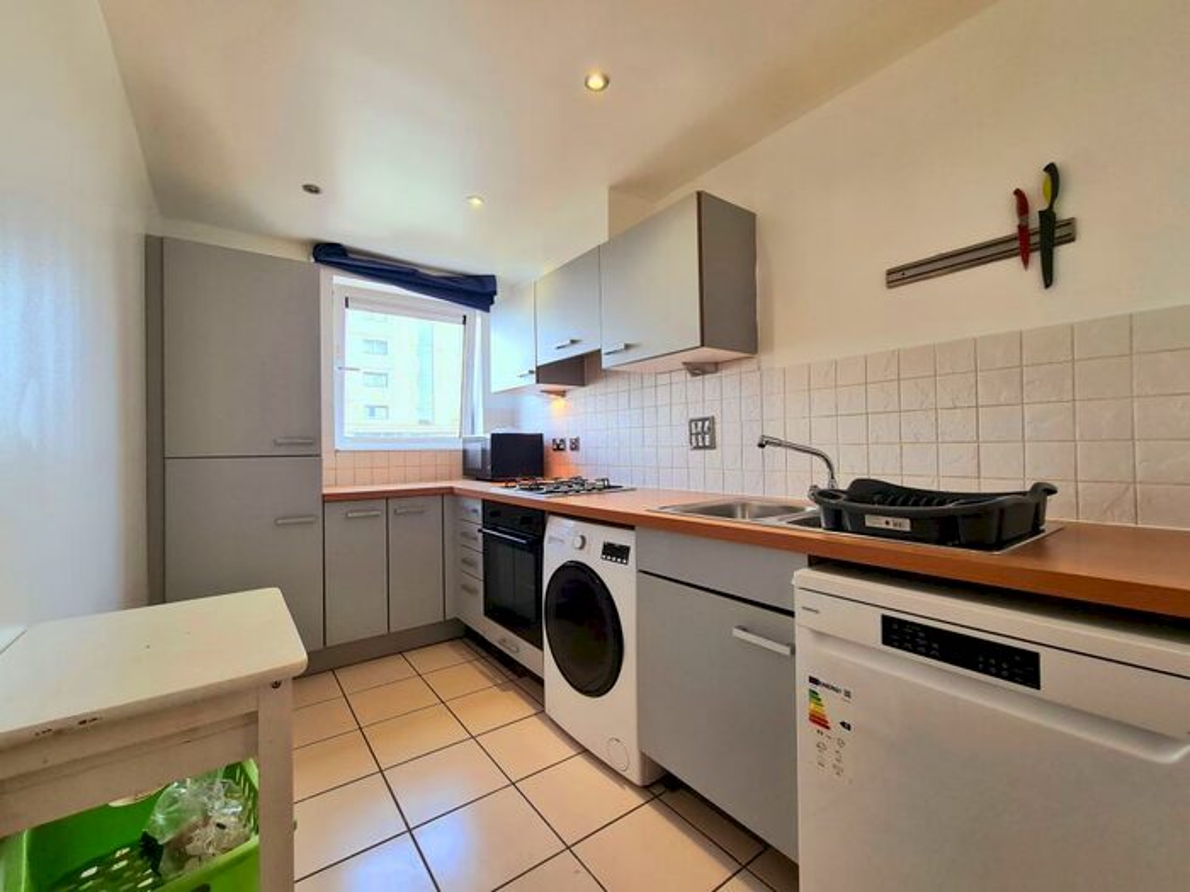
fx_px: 447
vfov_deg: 89.9
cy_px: 446
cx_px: 595
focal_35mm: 13
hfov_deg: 106.2
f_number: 2.2
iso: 100
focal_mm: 2.22
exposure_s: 1/100
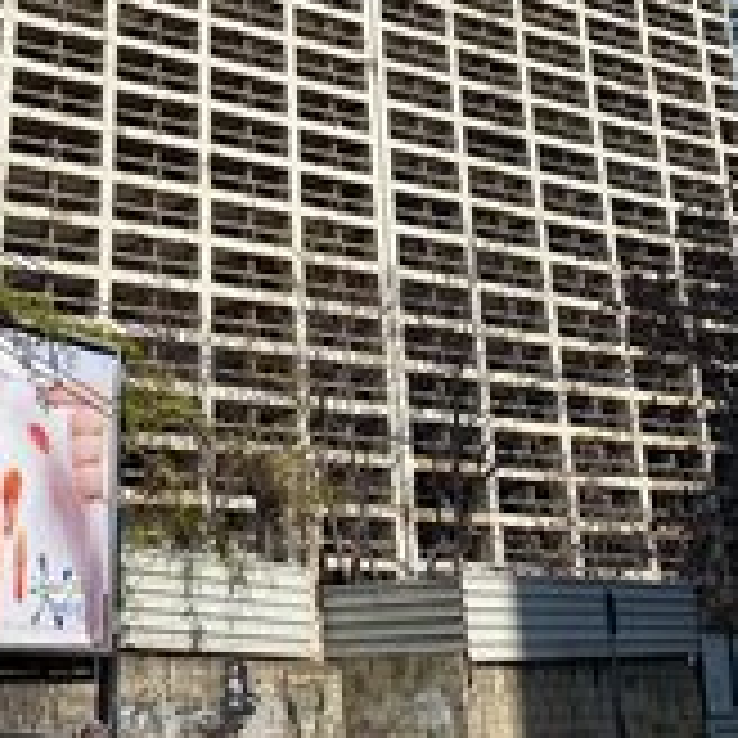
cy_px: 74
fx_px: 1399
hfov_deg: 29.2
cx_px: 212
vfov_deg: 28.4
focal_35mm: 58
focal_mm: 4.25
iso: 32
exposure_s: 1/3846
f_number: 1.8
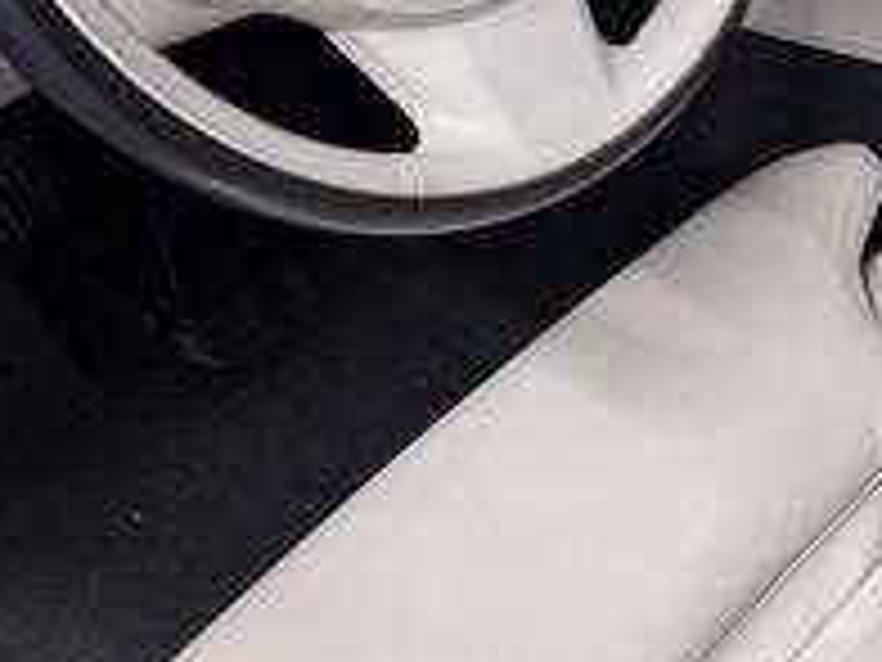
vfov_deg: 19.5
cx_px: 1040
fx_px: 1911
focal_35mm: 75
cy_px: 176
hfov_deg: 23.8
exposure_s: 1/100
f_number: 1.8
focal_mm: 5.4
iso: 250
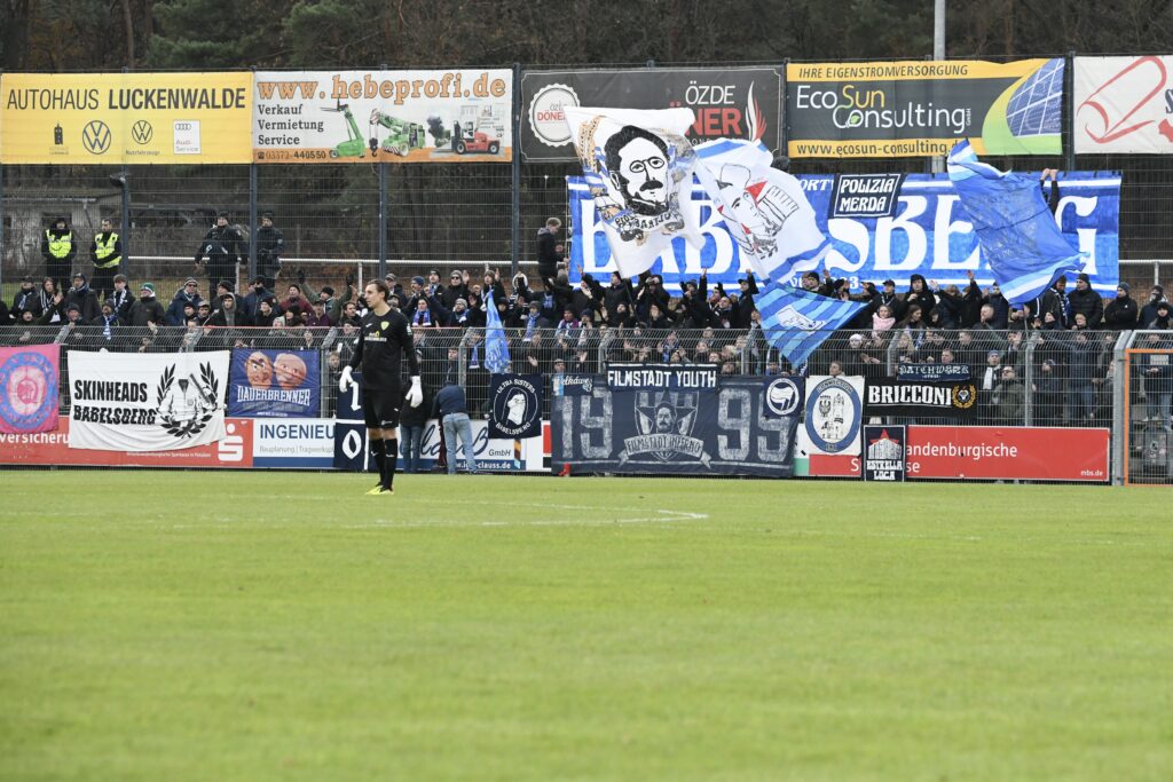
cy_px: 391
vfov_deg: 7.4
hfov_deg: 11.1
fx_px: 6028
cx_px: 586
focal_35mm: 185
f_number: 7.1
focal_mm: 185
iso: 4000
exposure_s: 1/1600
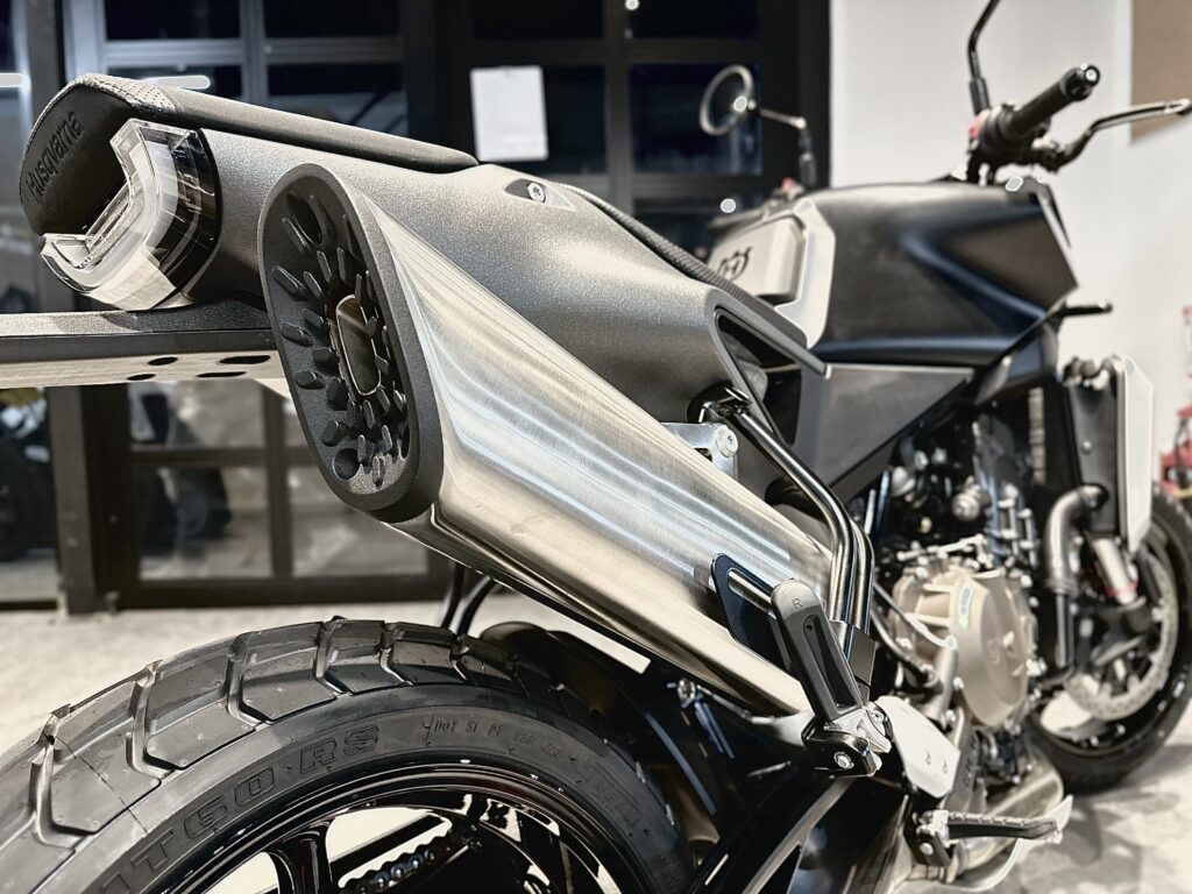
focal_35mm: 24
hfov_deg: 71.6
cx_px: 596
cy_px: 447
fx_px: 826
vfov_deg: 56.8
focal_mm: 6.86
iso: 400
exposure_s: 1/60
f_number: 1.78
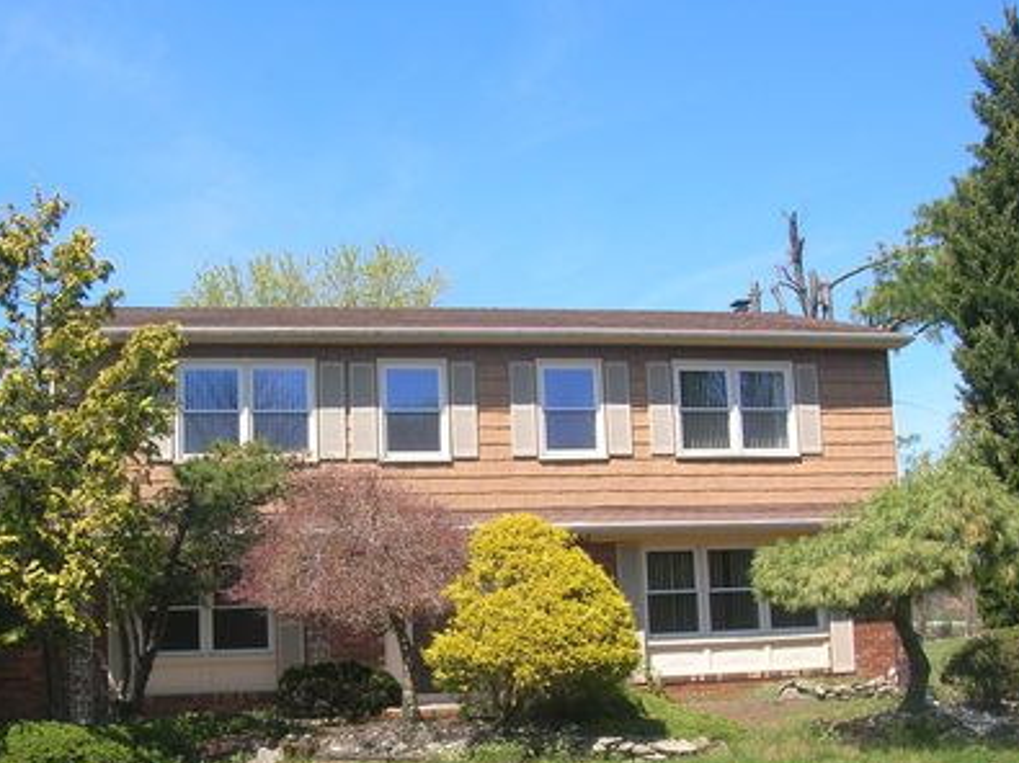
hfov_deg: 43.8
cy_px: 459
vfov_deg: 33.5
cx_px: 464
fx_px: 1265
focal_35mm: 43
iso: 50
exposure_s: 1/216
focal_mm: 5.7
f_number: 4.9
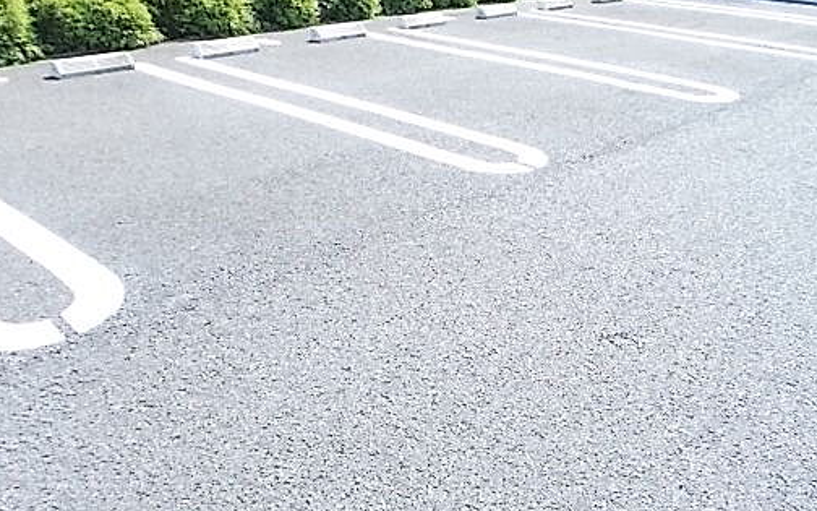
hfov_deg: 55.2
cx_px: 460
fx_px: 779
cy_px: 203
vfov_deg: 36.1
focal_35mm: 35
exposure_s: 1/200
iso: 80
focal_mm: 4.6
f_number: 3.2
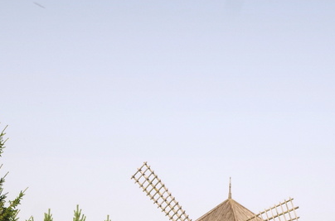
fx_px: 2413
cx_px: 176
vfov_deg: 5.2
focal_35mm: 260
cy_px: 300
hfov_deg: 7.9
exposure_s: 1/200
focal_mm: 50
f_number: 5.6
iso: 100
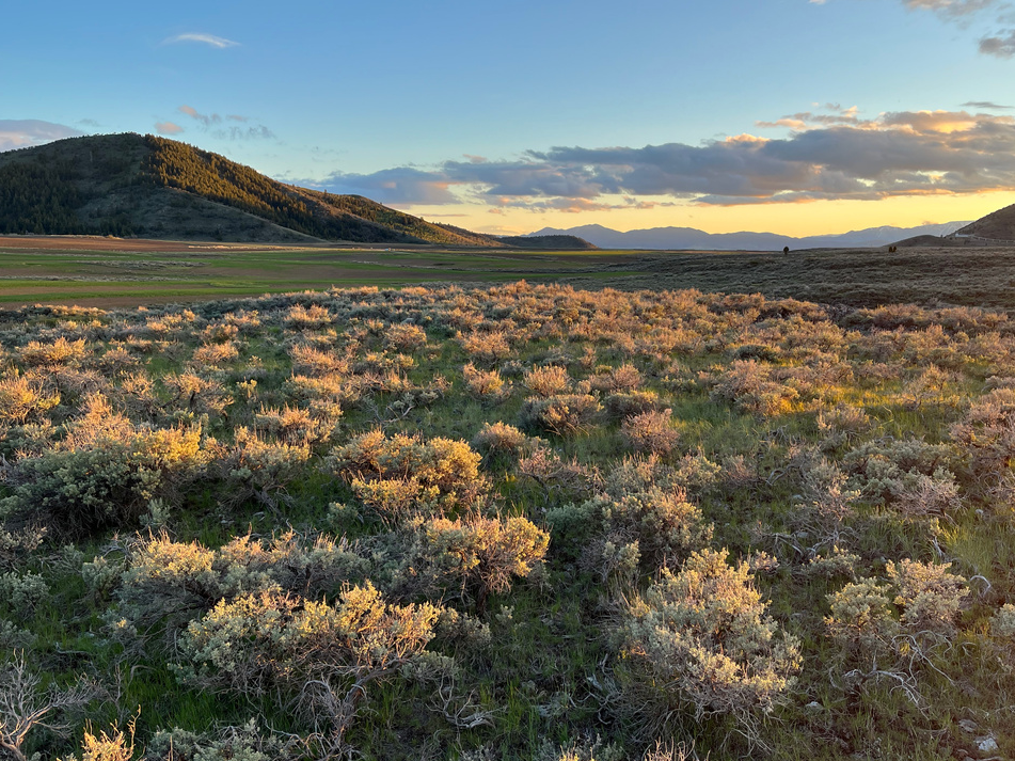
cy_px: 359
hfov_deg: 63.4
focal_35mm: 28
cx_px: 541
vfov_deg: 49.7
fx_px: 821
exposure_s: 1/250
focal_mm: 5.1
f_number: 1.6
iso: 40
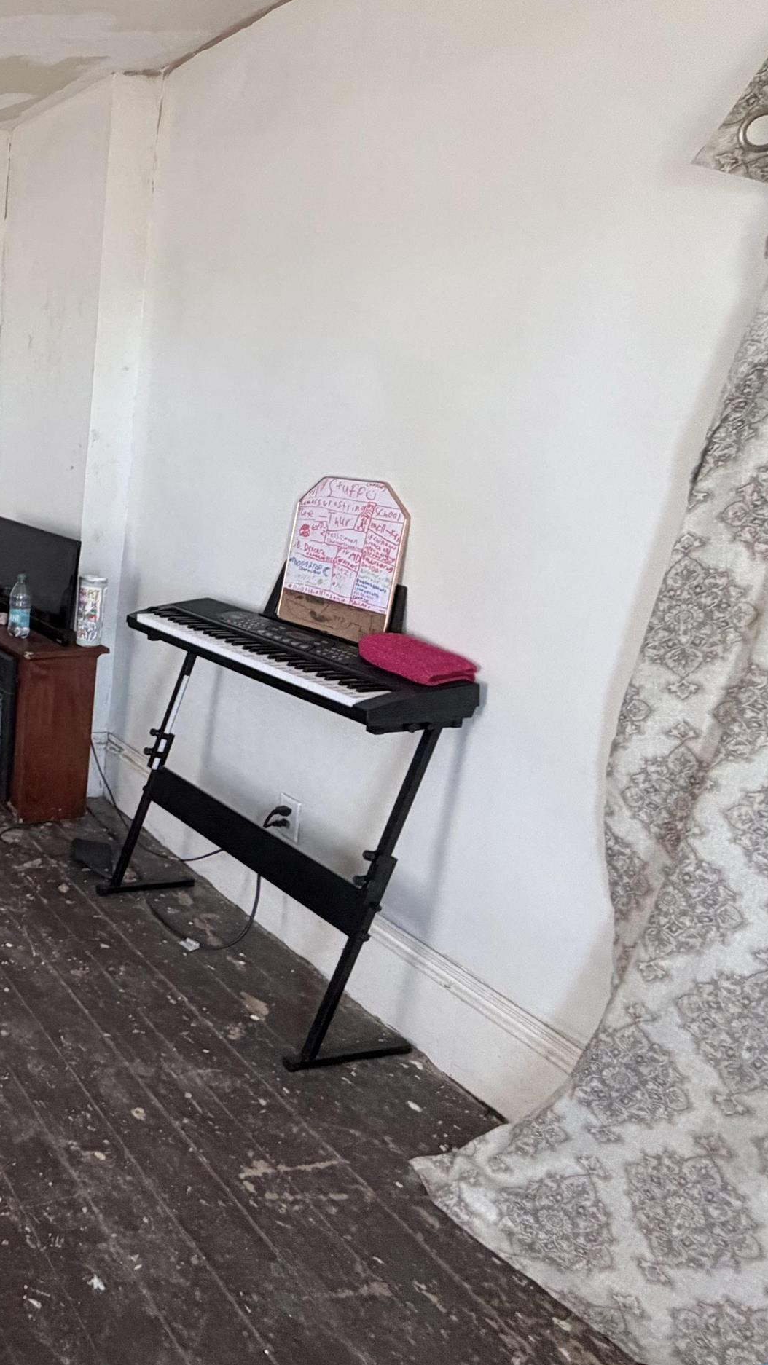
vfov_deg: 73.4
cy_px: 559
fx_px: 905
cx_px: -297
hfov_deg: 31.5
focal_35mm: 25
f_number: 2.2
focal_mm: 2.22
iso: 320
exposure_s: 1/79
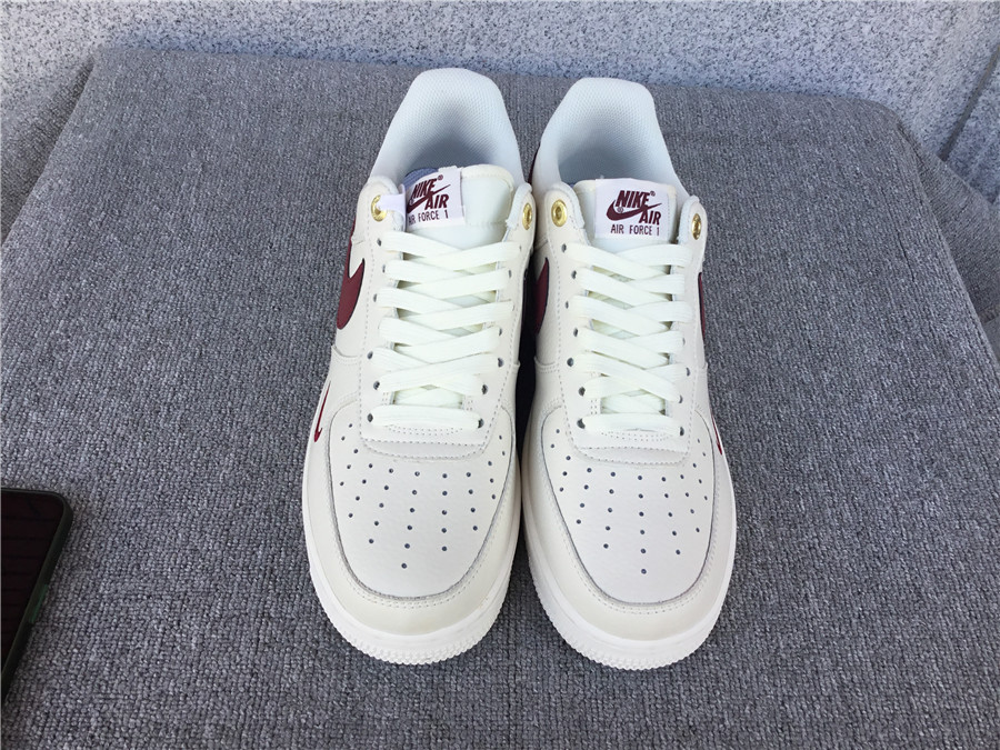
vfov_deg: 45.4
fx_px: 896
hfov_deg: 58.4
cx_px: 500
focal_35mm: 31
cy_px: 375
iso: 25
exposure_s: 1/186
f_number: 2.4
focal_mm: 3.3
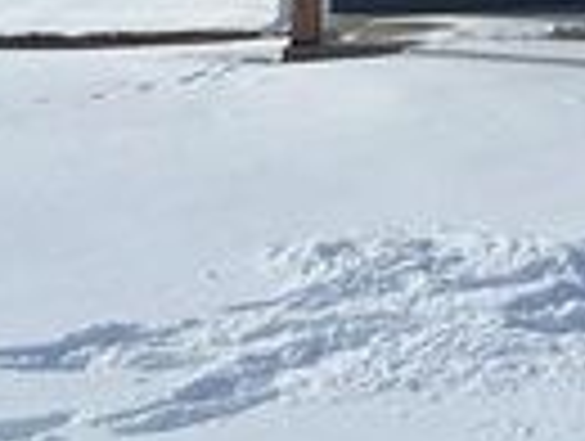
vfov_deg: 13.4
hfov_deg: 17.1
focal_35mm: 100
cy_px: -349
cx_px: 958
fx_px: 1693
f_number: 1.6
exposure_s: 1/6329
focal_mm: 5.96
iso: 50
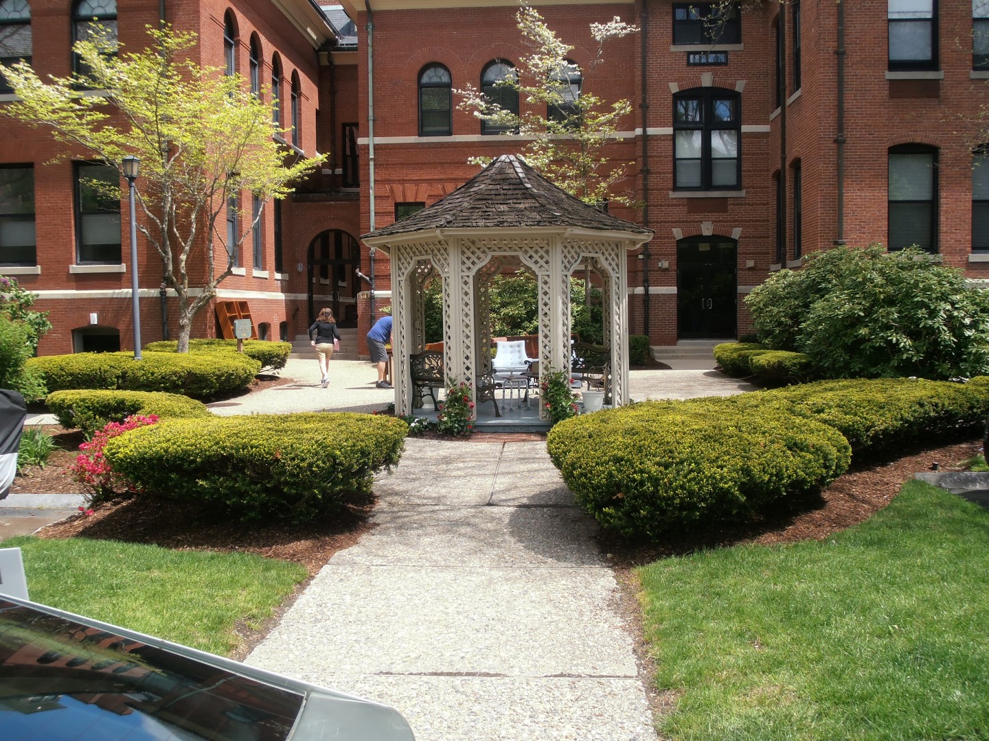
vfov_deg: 42.9
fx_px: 943
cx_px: 494
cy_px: 370
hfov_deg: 55.4
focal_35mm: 33
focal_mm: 5.93
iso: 80
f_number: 3.6
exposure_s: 1/500
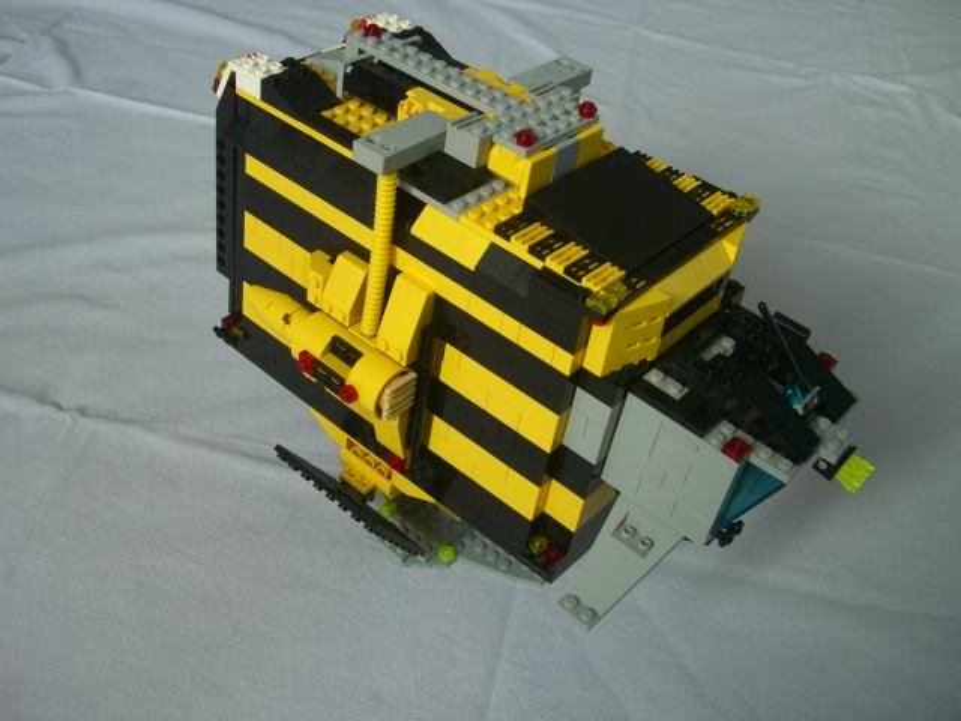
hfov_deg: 49.0
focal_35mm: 38
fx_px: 1055
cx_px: 480
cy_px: 360
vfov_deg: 37.7
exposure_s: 1/60
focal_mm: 7.9
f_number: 2.8
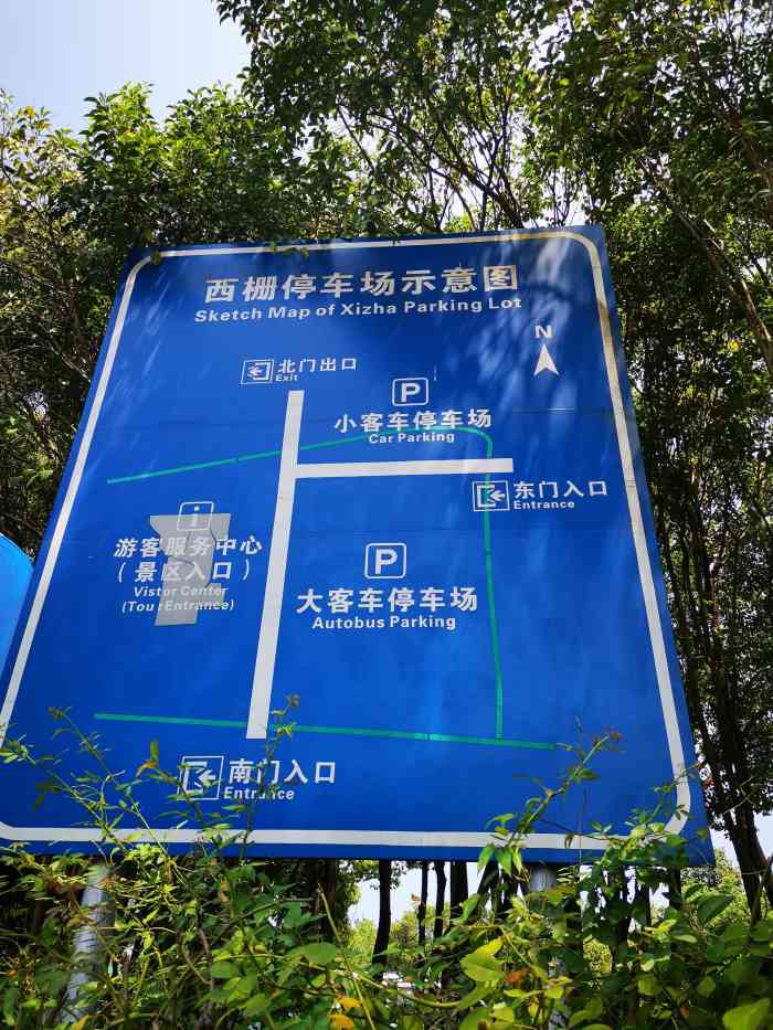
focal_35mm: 27
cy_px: 515
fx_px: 804
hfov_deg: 51.4
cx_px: 386
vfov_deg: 65.3
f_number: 1.8
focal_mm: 4.75
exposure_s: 1/1111
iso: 50
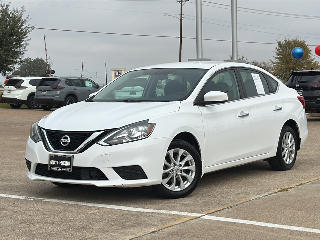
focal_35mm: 60
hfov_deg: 32.2
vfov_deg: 24.4
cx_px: 160
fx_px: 555
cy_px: 120
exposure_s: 1/5618
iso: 64
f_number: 1.78
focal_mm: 6.86
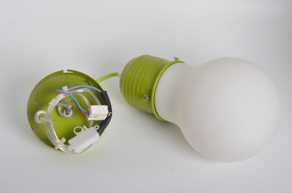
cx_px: 146
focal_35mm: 75
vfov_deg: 18.1
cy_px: 96
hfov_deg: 27.0
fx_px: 607
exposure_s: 1/125
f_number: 14
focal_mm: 50
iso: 100
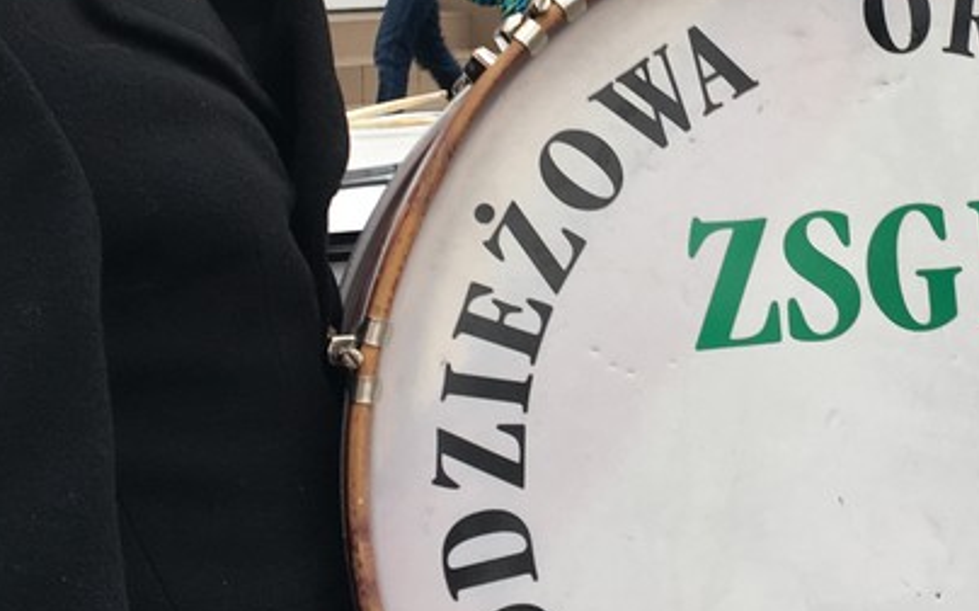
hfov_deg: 26.1
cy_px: 41
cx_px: 744
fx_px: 2080
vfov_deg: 16.4
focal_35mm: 78
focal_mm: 4.15
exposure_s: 1/50
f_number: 2.2
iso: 32
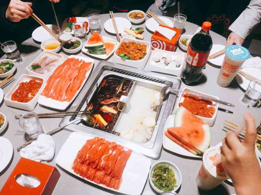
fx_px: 219
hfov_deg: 61.7
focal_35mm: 29
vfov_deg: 48.2
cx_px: 127
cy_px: 98
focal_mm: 3.99
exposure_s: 1/100
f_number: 1.8
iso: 32
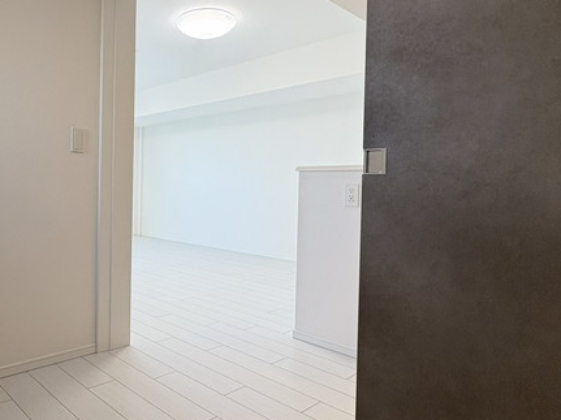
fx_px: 421
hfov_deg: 63.9
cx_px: 151
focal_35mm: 26
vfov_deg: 53.0
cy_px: 194
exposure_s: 1/100
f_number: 2.2
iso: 50
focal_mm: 2.22
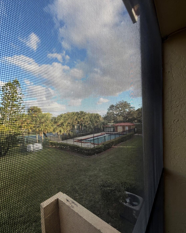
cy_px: 127
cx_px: 91
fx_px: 103
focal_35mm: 15
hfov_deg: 84.0
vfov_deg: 96.5
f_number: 2.2
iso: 50
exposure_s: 1/355
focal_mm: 2.22
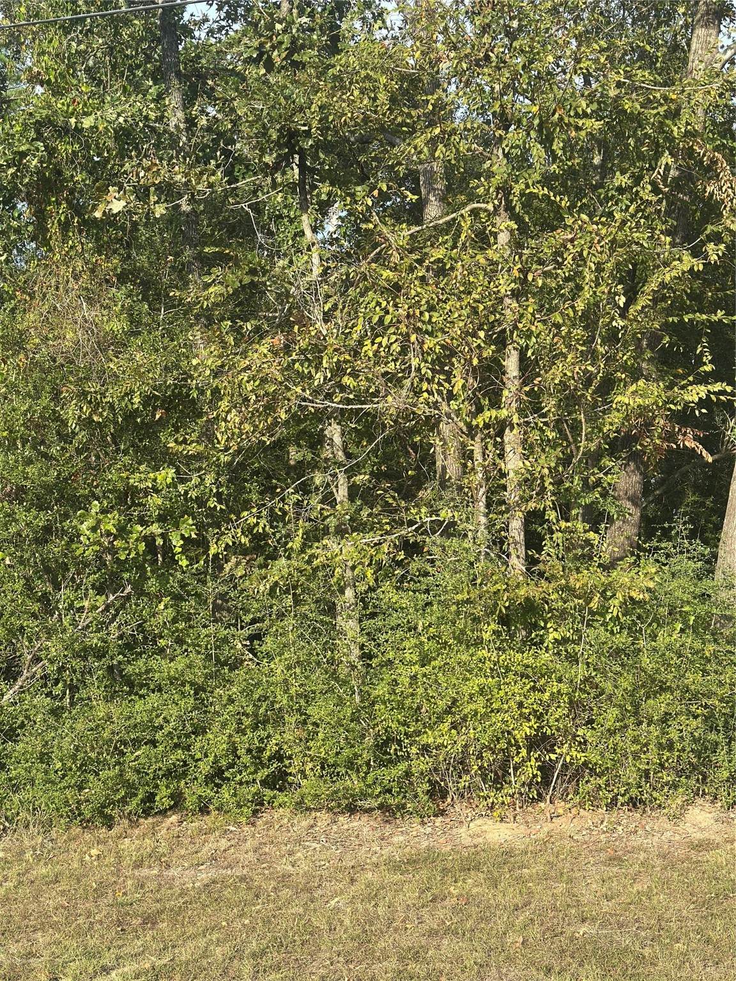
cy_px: 490
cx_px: 368
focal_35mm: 48
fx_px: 1361
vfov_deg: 39.7
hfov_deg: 30.3
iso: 80
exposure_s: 1/1305
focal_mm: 6.86
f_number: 1.78
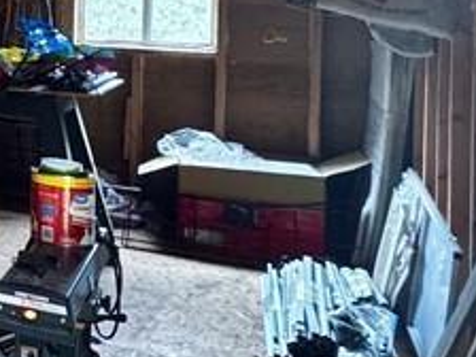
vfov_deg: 22.1
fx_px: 880
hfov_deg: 18.8
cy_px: 6
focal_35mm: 64
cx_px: -478
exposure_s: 1/60
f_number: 2.2
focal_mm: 2.22
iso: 320
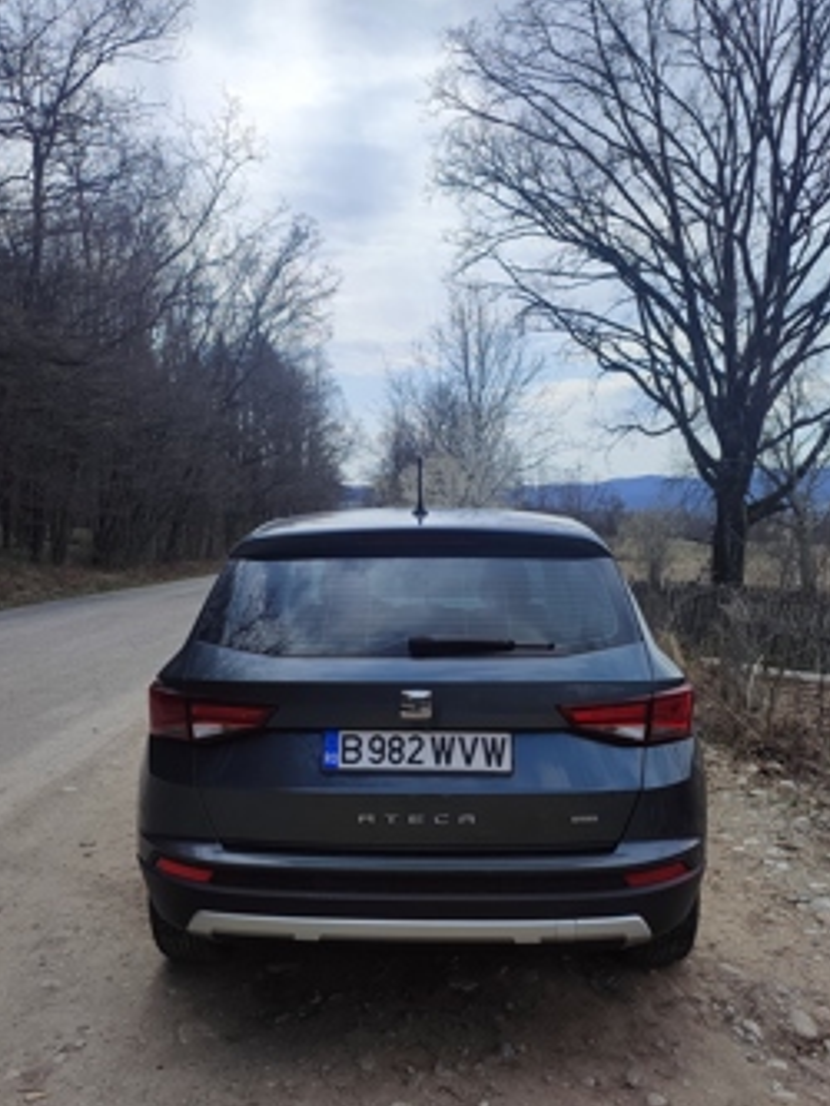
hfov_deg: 46.8
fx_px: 958
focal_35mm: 30
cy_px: 608
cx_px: 405
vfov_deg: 59.8
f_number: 1.9
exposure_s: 1/1108
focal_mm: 6.04
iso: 50
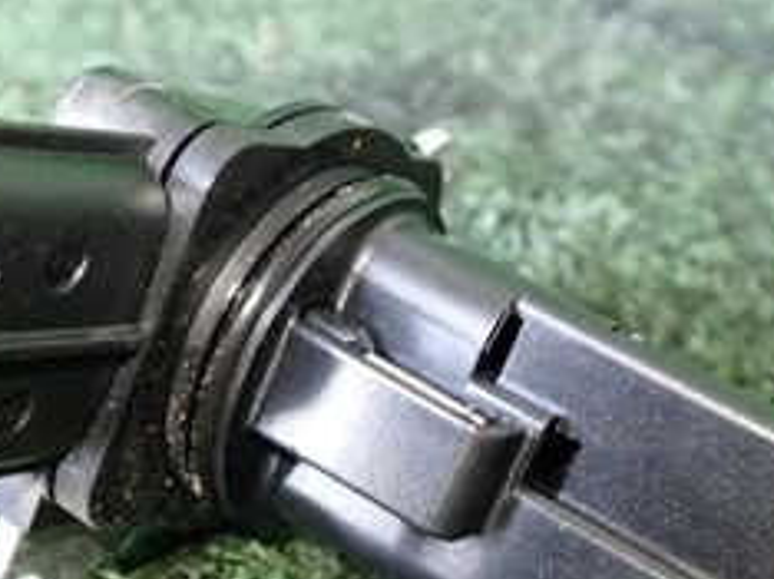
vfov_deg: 19.1
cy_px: 344
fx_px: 1720
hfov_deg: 25.4
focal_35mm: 77
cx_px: 387
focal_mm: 5.4
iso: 250
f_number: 2.3
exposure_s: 1/30
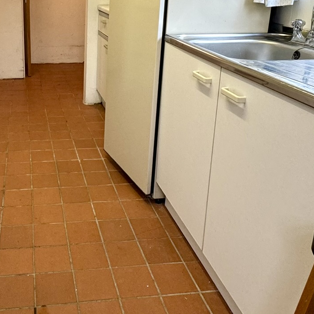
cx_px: 70
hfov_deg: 44.2
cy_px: 69
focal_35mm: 36
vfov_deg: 44.1
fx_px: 369
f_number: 2.2
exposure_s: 1/100
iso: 160
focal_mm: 2.22
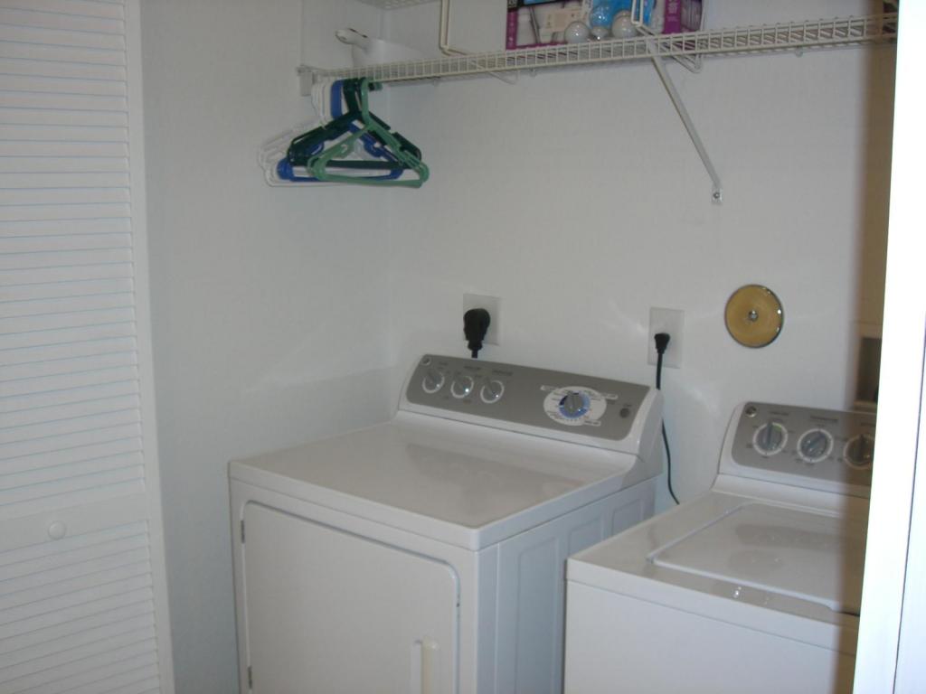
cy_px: 347
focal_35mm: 38
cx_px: 463
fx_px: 1017
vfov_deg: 37.7
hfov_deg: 49.0
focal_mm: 6.2
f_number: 2.7
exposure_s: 1/60
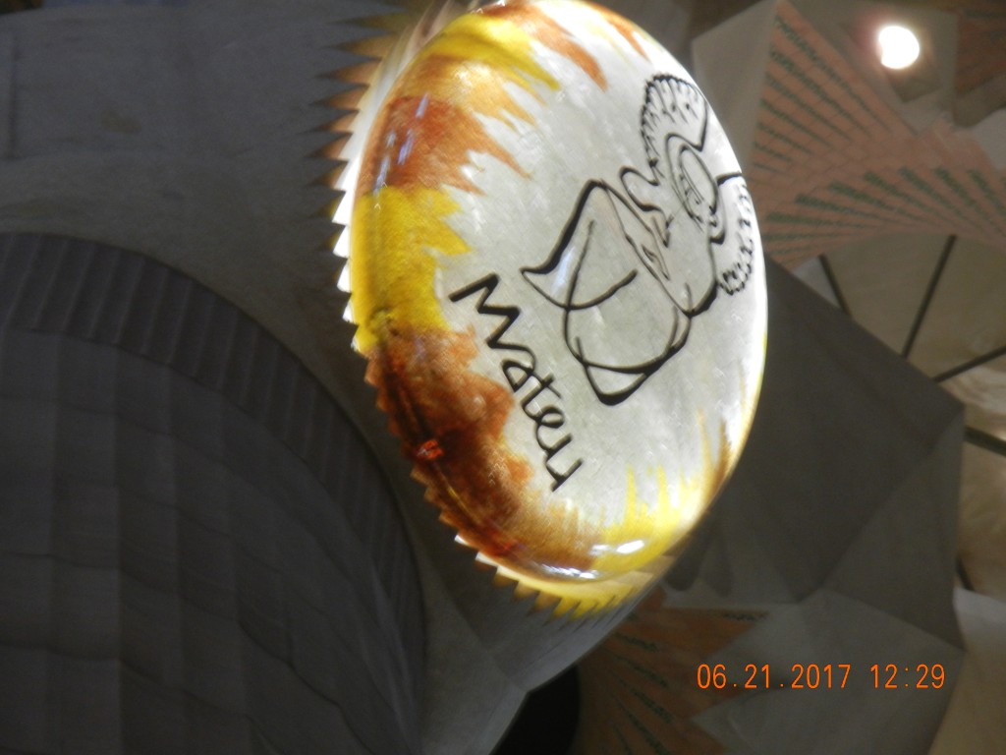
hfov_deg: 6.6
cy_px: 378
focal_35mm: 300
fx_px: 8719
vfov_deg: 5.0
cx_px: 503
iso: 400
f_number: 5.6
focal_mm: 54
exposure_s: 1/10.4
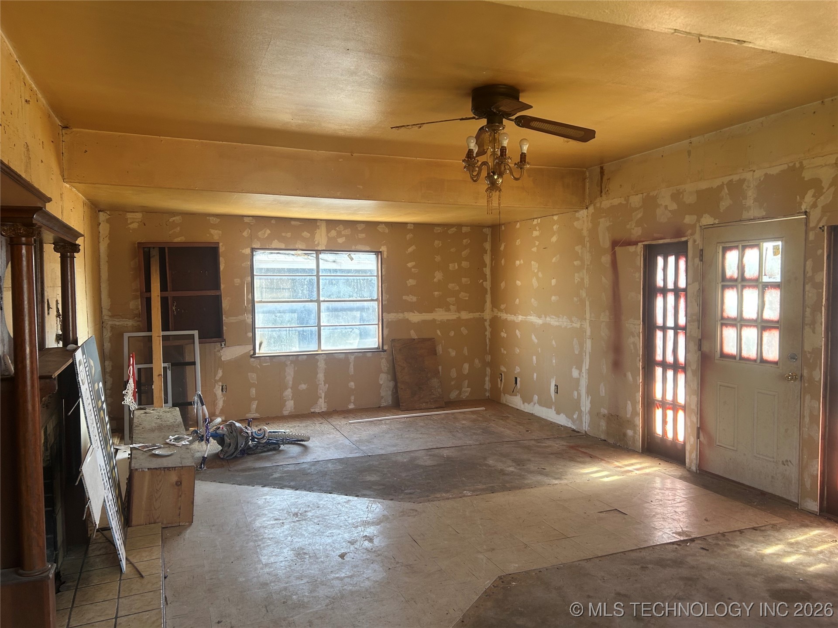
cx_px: 419
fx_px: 629
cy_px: 314
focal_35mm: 26
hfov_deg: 67.3
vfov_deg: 53.1
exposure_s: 1/121
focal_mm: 5.7
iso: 80
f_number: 1.5
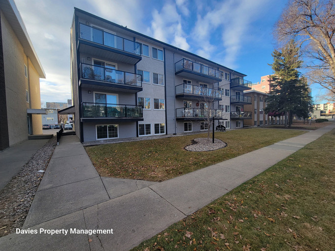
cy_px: 126
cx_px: 168
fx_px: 126
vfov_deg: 89.9
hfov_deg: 106.2
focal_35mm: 13
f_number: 2.2
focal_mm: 2.2
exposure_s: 1/361
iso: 50
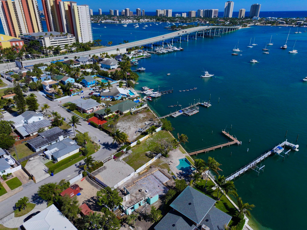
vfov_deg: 56.8
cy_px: 115
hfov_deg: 71.6
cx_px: 154
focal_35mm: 24
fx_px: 213
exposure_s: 1/6400
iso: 130
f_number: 2.8
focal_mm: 12.29
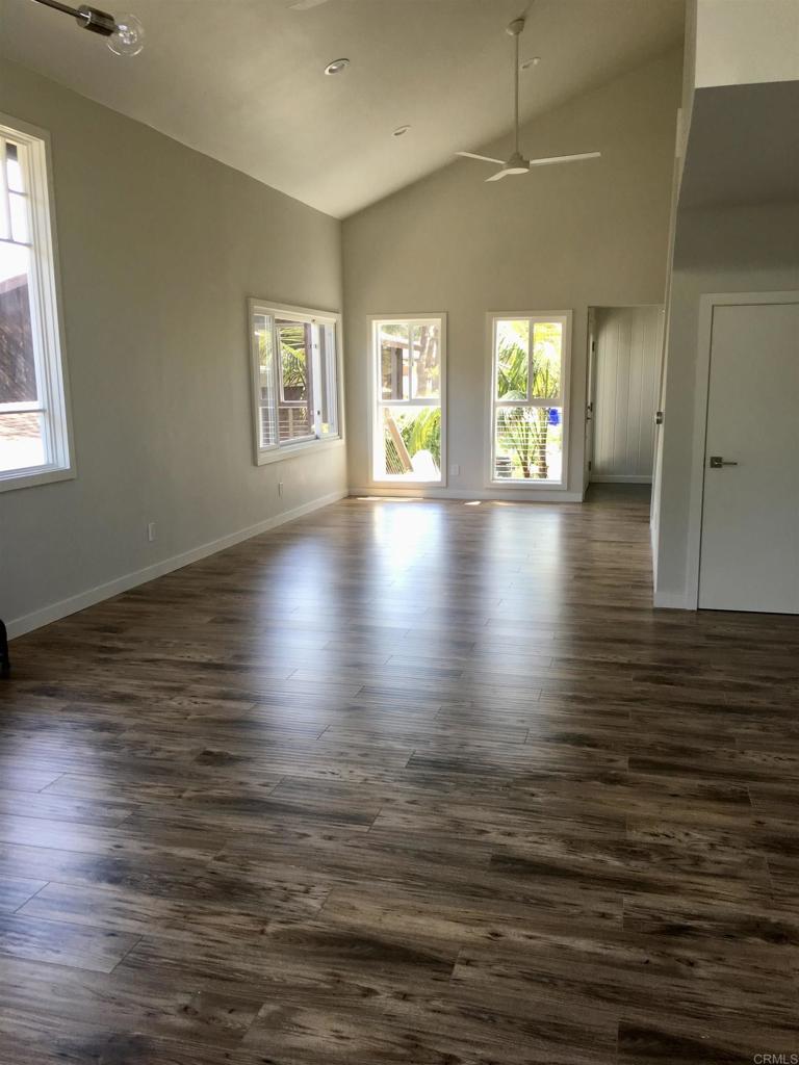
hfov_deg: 48.2
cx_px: 400
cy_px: 532
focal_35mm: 29
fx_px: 892
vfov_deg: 61.7
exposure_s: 1/120
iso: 32
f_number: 2.2
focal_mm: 4.15
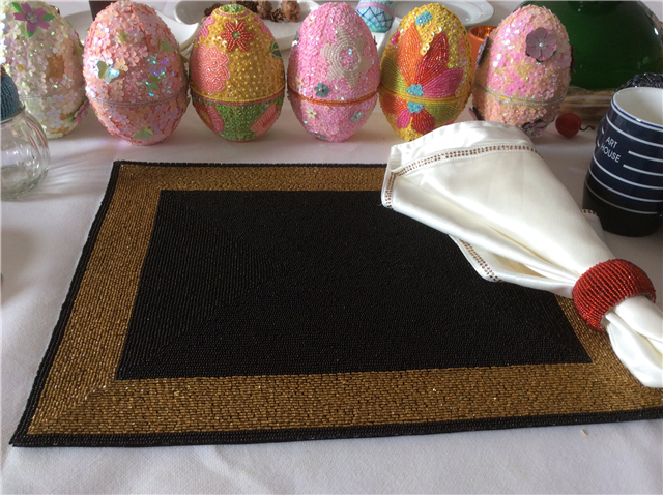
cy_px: 248
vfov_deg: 44.1
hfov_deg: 56.9
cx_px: 332
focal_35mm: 32
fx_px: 612
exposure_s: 1/33
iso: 32
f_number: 2.4
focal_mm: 3.3
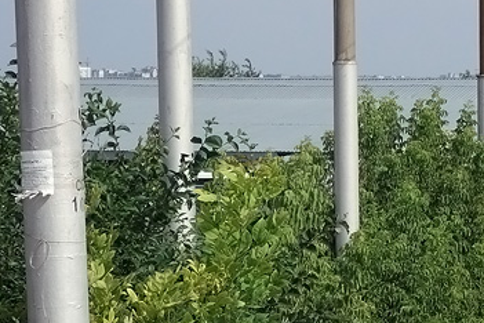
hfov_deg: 10.2
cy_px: 105
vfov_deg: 7.0
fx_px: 2621
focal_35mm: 195
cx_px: 727
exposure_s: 1/500
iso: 125
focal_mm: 21.29
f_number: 7.1
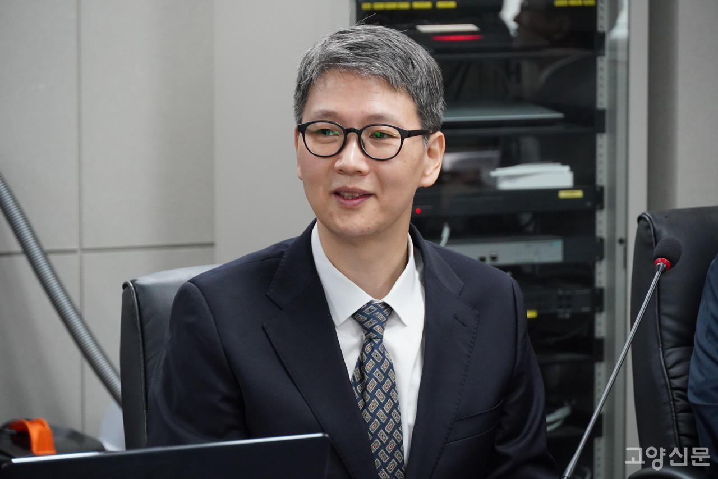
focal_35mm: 164
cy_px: 240
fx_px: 3260
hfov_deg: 12.6
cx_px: 359
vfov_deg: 8.4
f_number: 5.6
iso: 2000
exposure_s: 1/80
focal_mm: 109
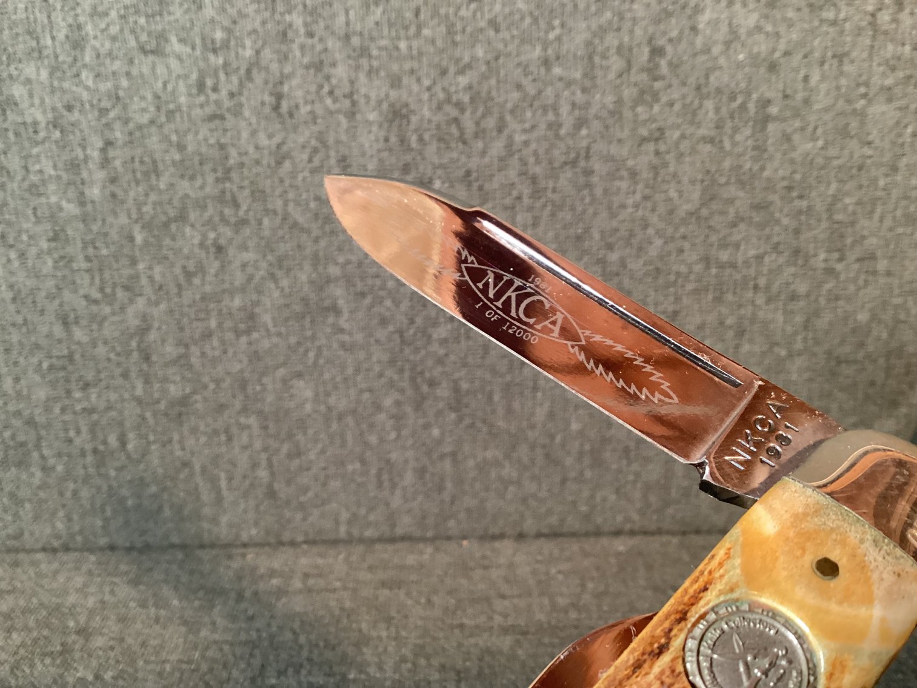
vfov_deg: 45.4
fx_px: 821
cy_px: 344
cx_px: 458
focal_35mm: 31
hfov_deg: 58.3
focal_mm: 3.3
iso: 320
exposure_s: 1/30
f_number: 2.4
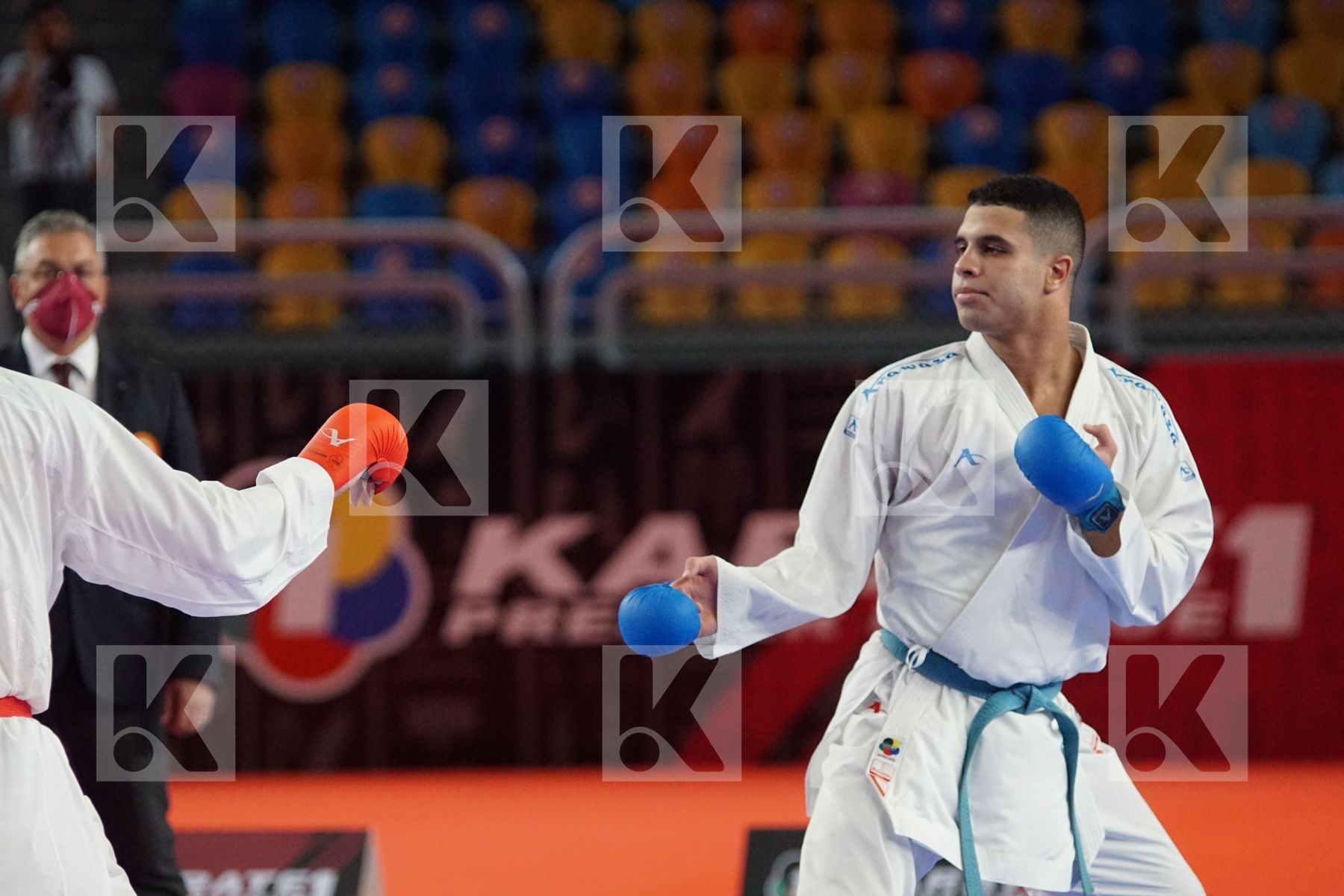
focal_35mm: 225
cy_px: 448
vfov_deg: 6.1
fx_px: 8399
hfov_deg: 9.1
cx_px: 672
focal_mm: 150
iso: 3200
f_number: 2.8
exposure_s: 1/2000
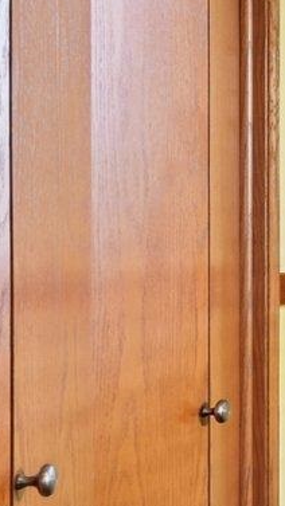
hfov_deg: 7.7
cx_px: 1187
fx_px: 1223
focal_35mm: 91
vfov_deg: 23.4
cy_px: 229
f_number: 8
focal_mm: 16
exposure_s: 1/20
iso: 400
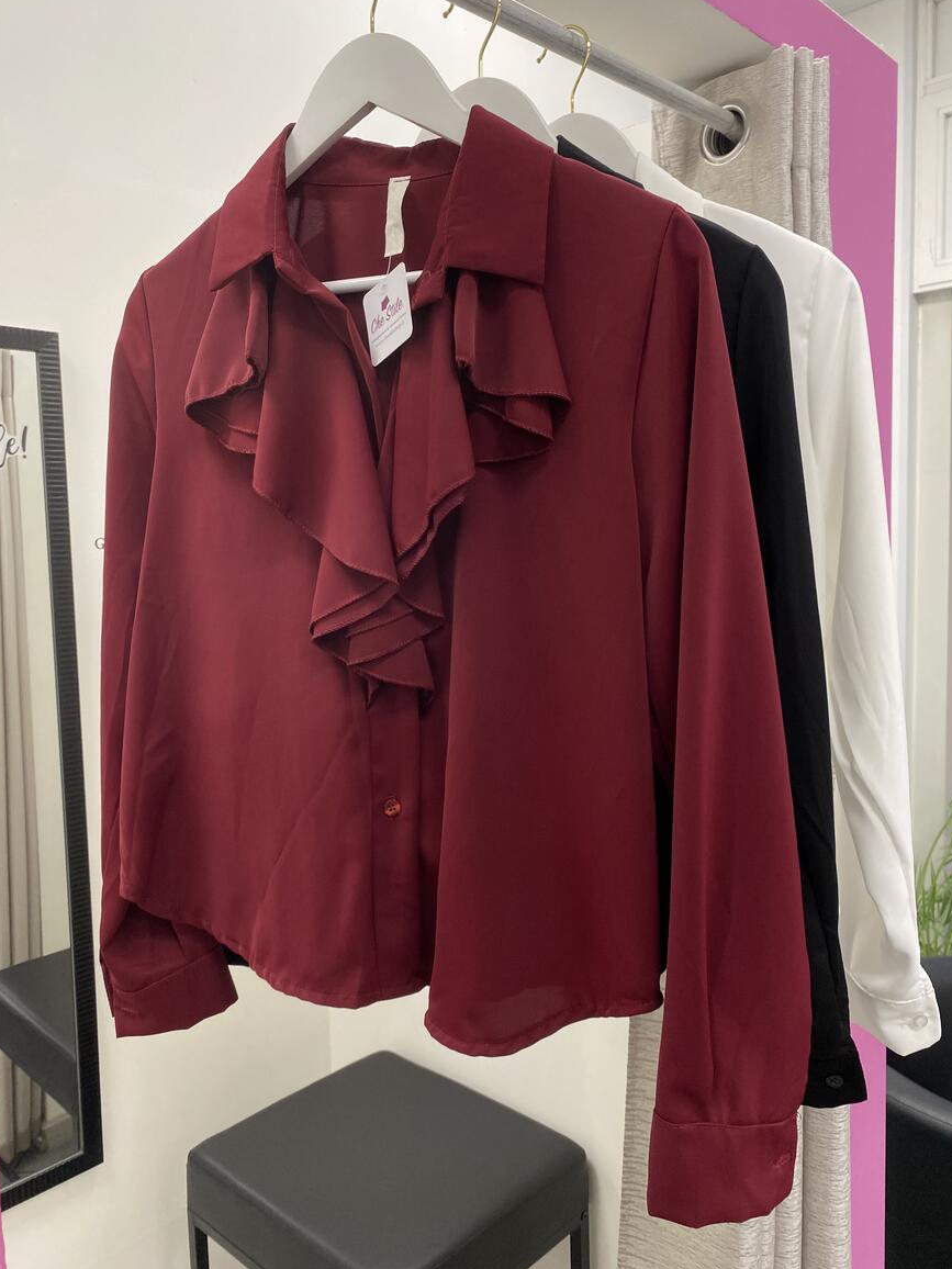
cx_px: 486
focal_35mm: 27
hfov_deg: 51.4
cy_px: 630
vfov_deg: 65.3
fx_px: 990
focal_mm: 4.25
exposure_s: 1/100
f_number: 1.8
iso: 125
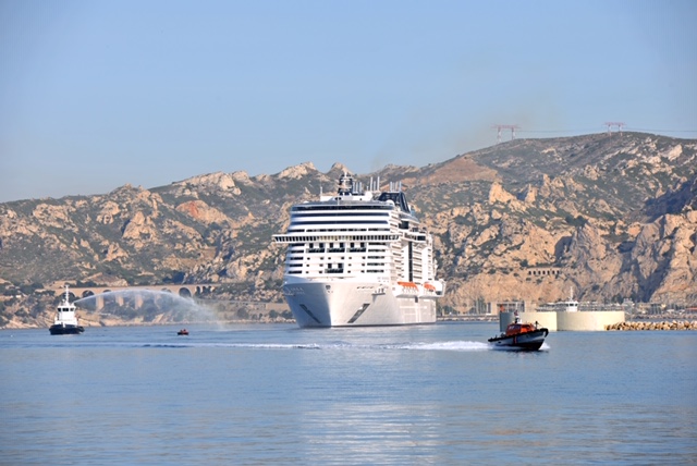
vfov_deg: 7.9
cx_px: 348
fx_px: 3391
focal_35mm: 175
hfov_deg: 11.7
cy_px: 233
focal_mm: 175
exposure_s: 1/500
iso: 140
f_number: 8
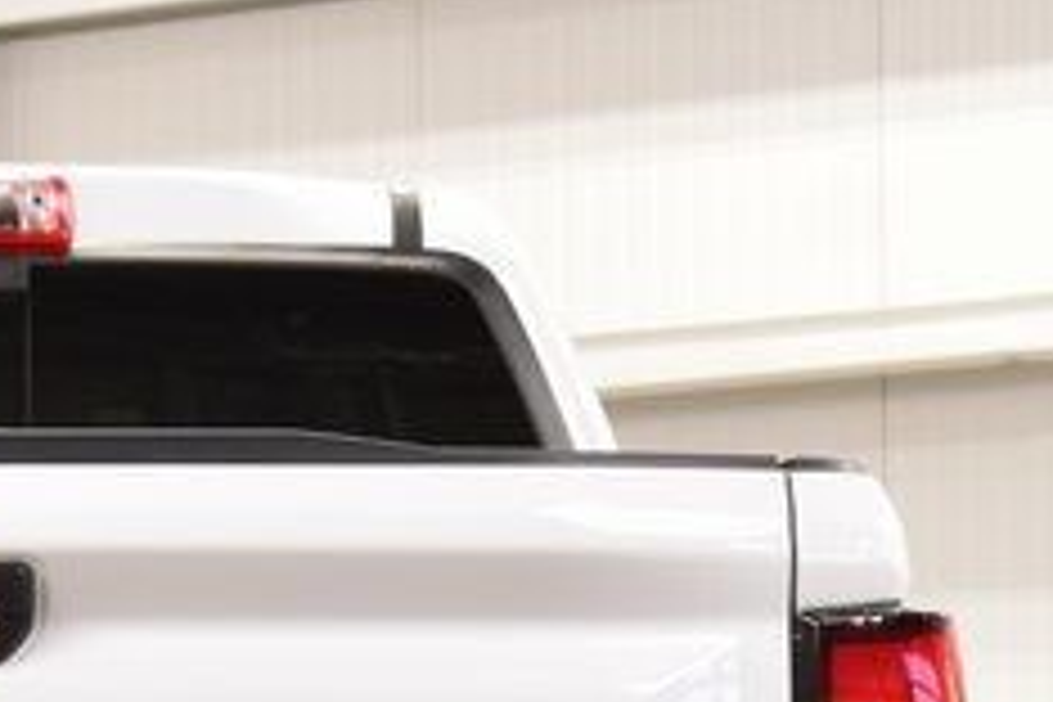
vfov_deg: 5.8
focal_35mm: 236
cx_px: -135
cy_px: 1087
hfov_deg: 8.6
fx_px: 6902
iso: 1000
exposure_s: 1/30
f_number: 7.1
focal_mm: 36
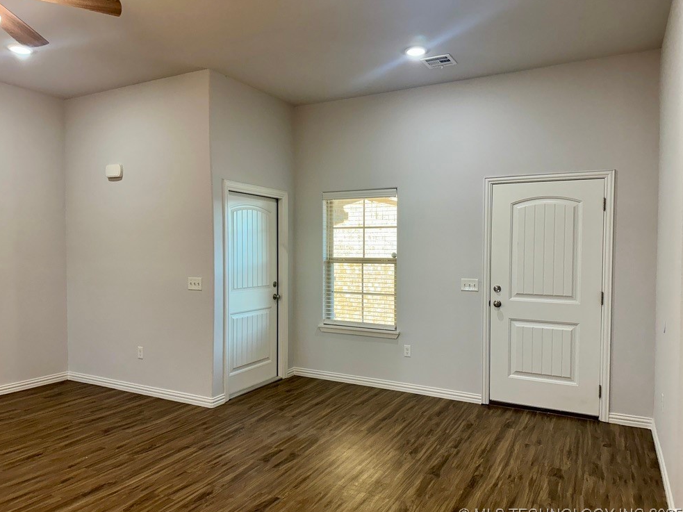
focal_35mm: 25
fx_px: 493
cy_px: 263
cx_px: 330
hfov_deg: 69.4
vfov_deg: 54.9
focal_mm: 6.86
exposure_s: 1/120
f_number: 1.78
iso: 200
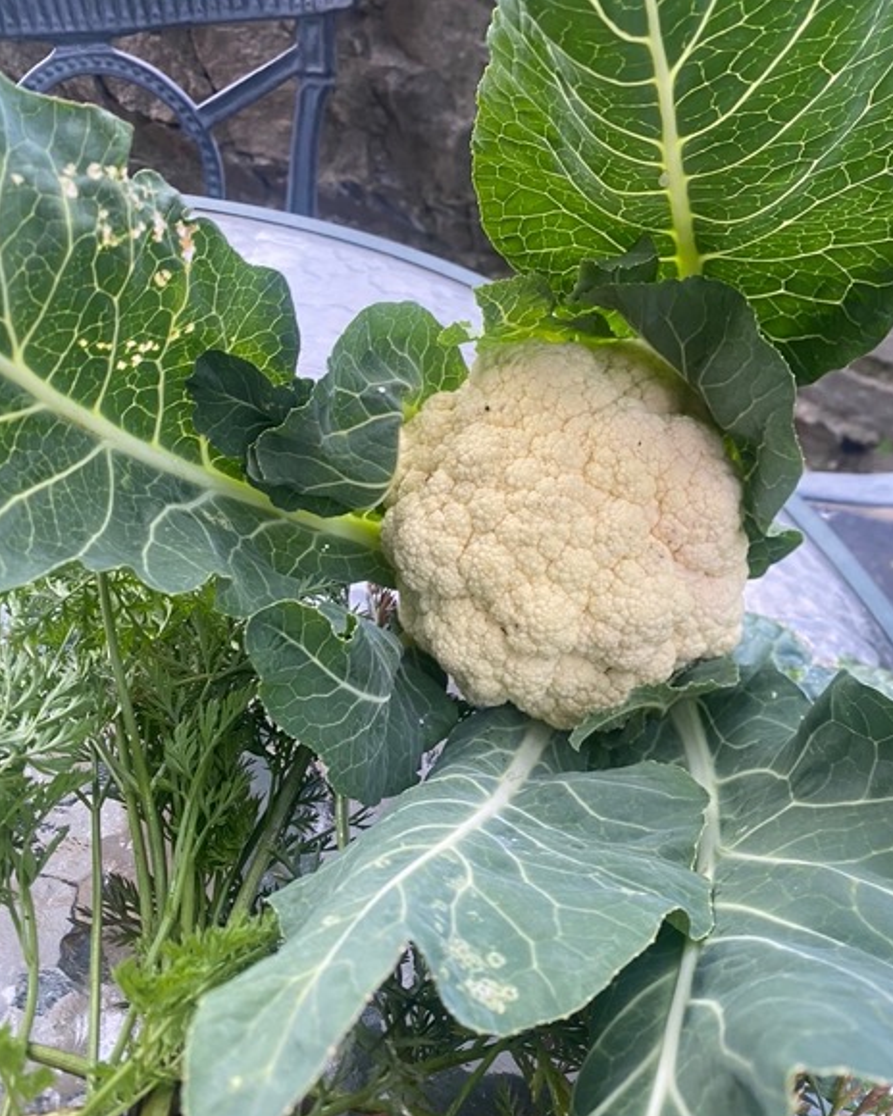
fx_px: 925
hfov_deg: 51.5
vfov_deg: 62.2
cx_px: 443
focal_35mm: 28
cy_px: 583
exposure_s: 1/65
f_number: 1.8
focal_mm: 4.25
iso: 125
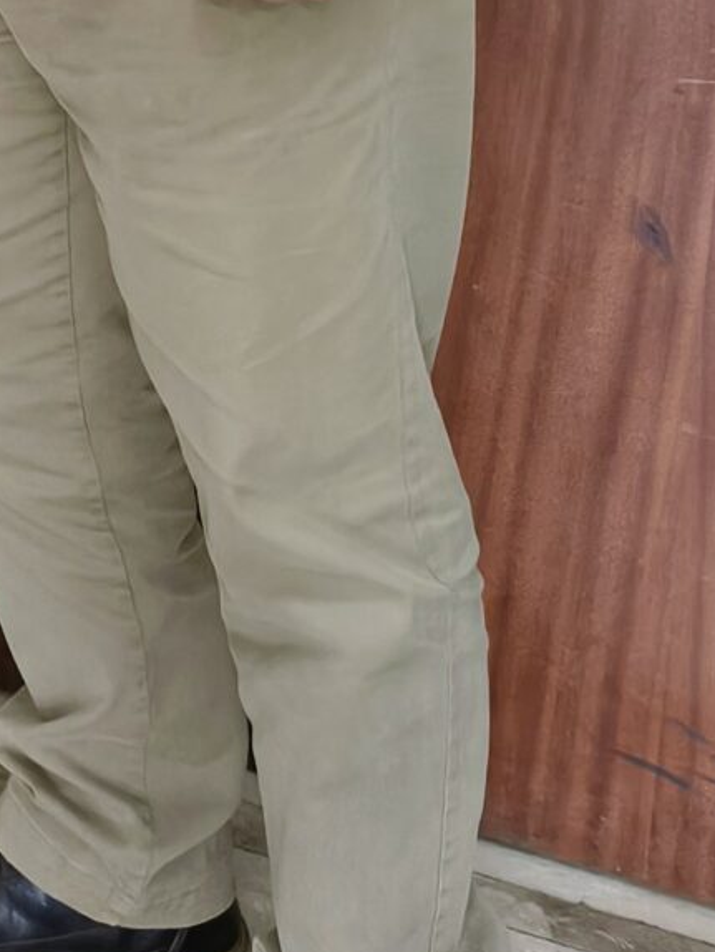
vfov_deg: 16.8
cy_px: -456
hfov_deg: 12.1
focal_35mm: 107
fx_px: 2945
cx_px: -781
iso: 985
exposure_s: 1/50
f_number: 1.8
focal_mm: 5.56
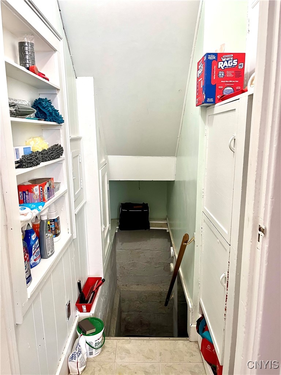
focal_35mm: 26
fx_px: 281
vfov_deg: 67.3
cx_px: 140
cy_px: 188
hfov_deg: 53.1
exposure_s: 1/60
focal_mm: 5.1
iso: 250
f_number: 1.6
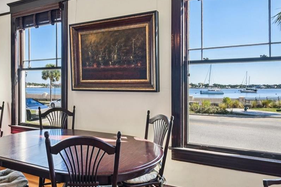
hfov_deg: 64.6
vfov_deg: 46.4
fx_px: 218
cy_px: 87
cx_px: 107
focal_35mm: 28
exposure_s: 1/45
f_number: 8
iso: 100
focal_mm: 14
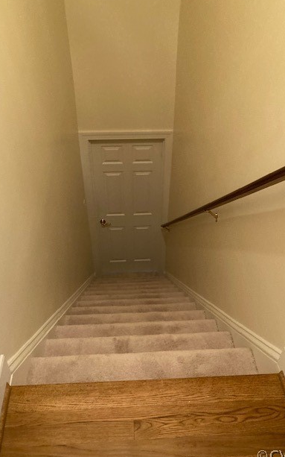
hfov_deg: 40.6
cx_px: 150
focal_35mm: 31
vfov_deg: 61.2
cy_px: 227
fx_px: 385
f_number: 1.8
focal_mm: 3.99
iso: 400
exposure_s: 1/30
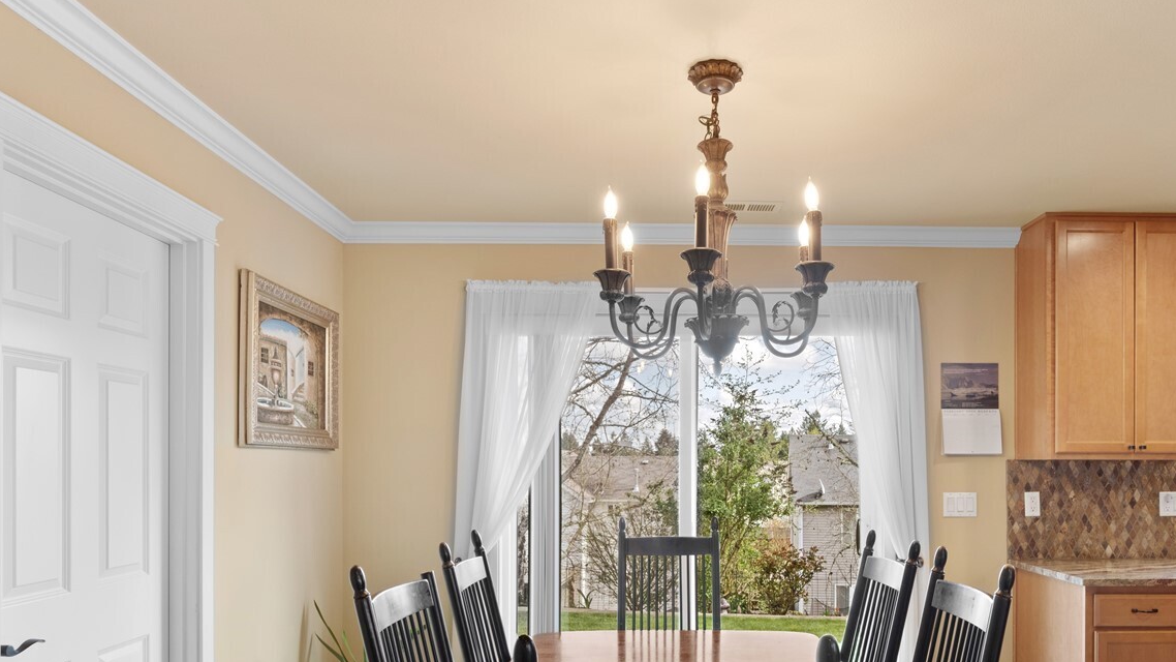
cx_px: 675
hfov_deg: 73.6
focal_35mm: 25
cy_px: 465
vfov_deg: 45.0
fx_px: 780
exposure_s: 1/2.5
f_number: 9
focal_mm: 16
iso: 320
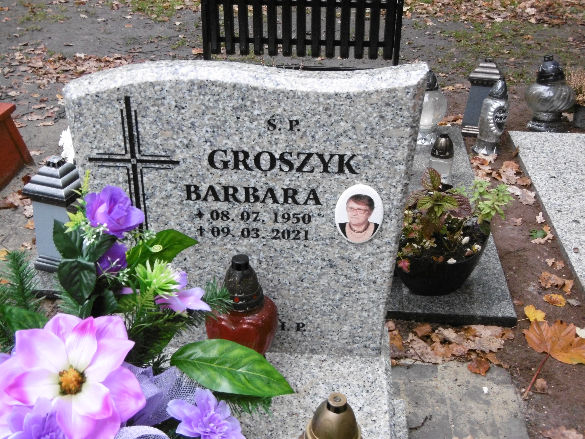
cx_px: 292
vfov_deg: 33.6
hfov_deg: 43.9
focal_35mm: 43
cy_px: 220
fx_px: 727
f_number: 3.8
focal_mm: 7.7
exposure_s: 1/60
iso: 400
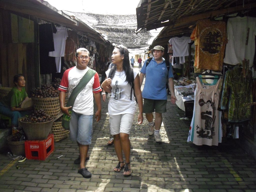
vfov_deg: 37.7
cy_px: 96
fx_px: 281
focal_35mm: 38
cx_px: 128
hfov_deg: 49.0
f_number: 2.8
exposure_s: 1/80
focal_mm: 6.2
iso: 400
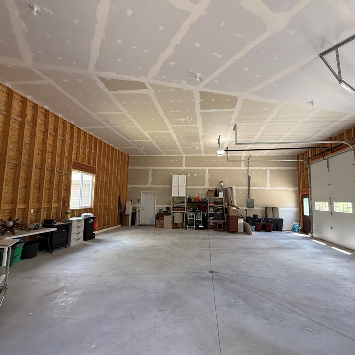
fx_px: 197
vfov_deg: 84.0
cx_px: 185
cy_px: 181
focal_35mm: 17
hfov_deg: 83.9
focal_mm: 2.22
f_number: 2.2
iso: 250
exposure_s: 1/99
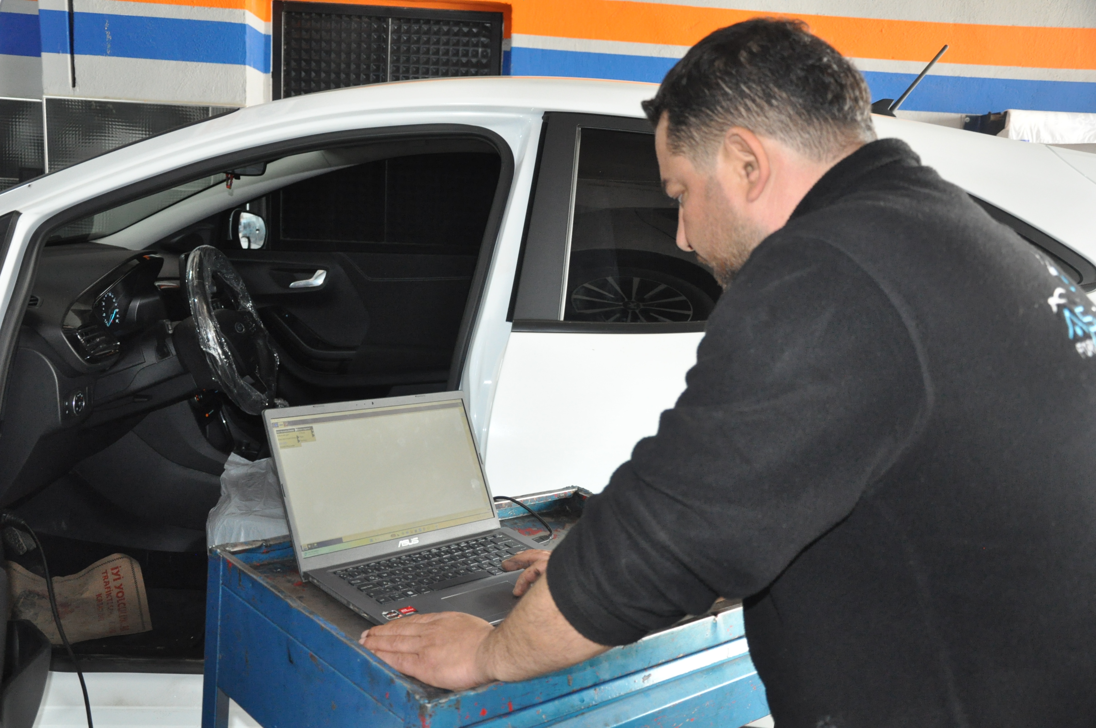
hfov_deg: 53.2
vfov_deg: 36.8
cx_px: 548
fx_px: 1095
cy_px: 364
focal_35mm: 36
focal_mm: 24
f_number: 5
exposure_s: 1/60
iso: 1600
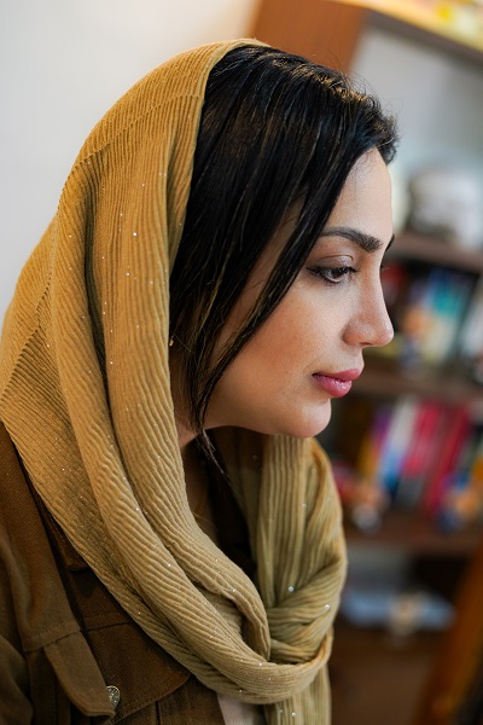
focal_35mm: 50
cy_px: 362
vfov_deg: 39.6
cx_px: 242
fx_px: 1006
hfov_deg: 27.0
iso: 800
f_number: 2.4
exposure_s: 1/90
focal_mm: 50
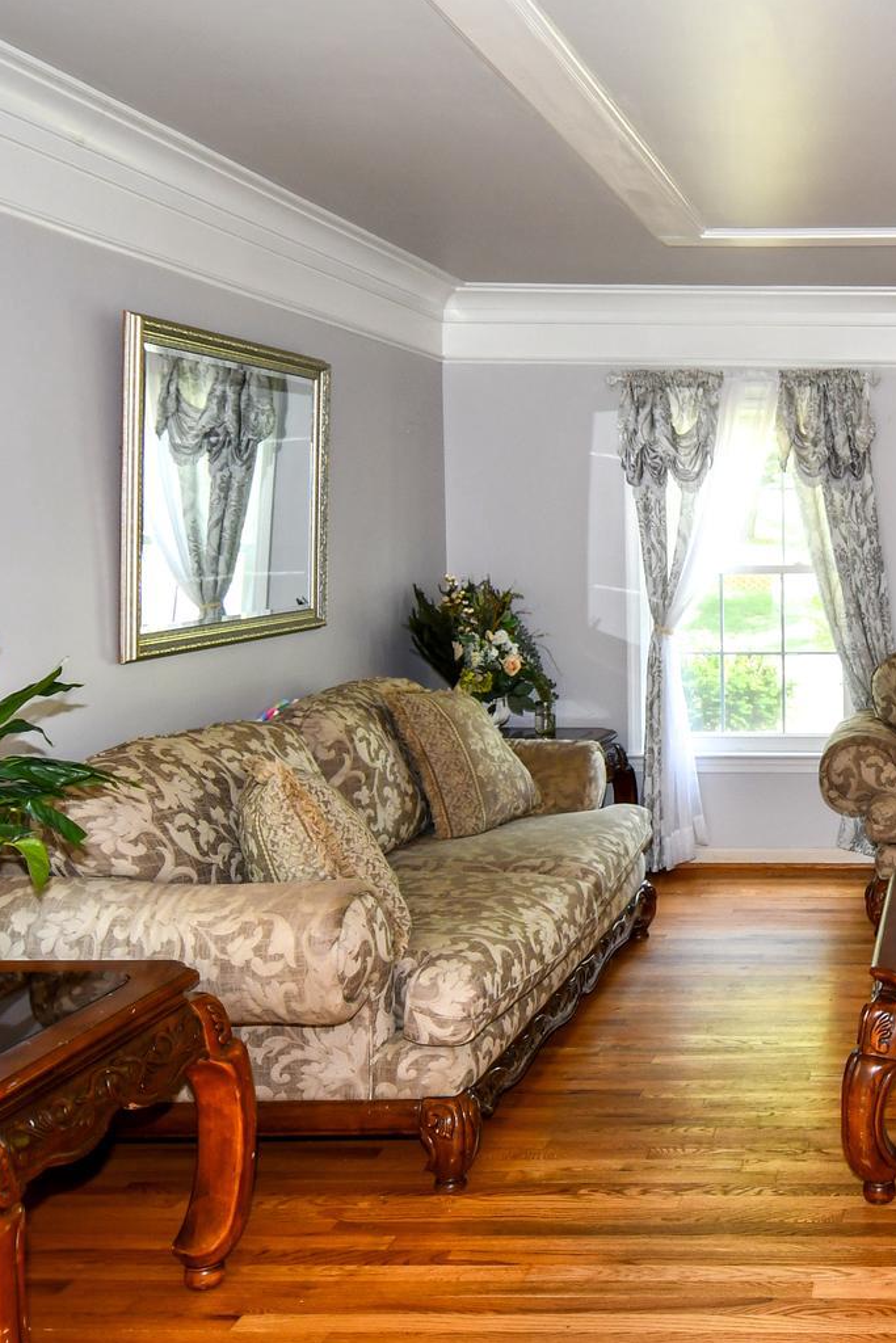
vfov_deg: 53.1
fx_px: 1343
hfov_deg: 34.3
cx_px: 850
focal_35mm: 36
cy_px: 659
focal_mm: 12
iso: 320
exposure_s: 1/60
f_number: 4
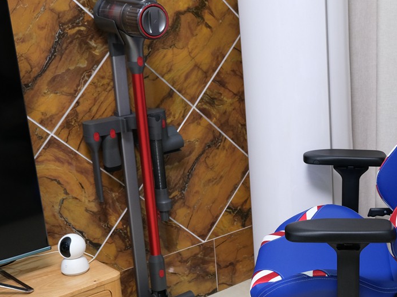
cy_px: 216
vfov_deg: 23.4
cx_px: 373
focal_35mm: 62
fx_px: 711
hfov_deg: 29.6
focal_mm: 22.3
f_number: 4
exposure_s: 1/30
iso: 1250
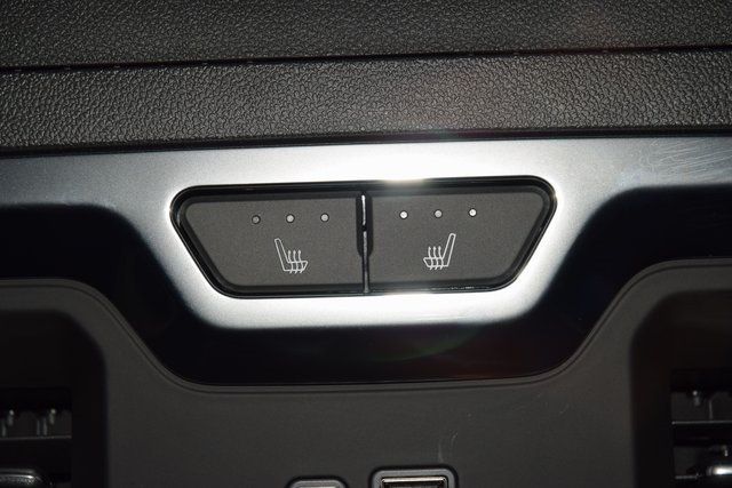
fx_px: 2135
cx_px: 366
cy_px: 244
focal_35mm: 105
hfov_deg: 19.5
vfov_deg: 13.0
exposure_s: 1/125
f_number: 8
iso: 100
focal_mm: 70
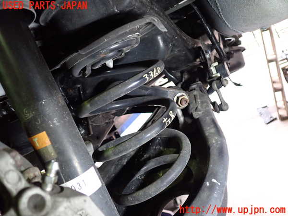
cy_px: 108
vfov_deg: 46.8
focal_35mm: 30
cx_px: 144
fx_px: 250
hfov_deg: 60.0
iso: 500
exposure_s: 1/30
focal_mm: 5.4
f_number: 2.3
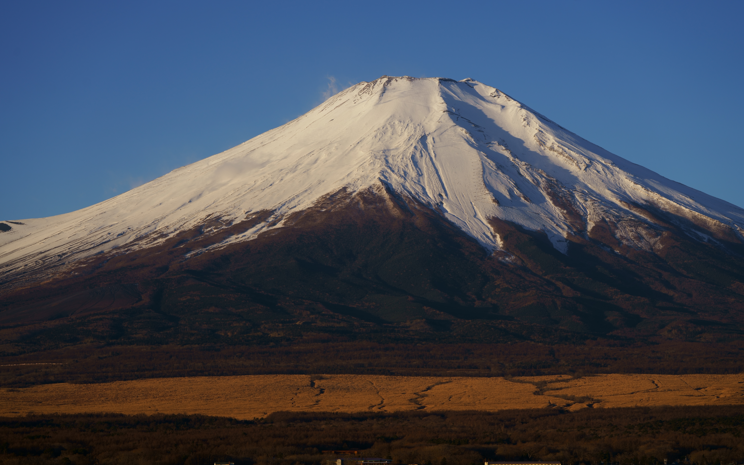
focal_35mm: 102
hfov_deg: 20.4
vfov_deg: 12.8
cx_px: 372
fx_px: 2068
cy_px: 243
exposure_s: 1/320
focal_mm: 100
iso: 100
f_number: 7.1
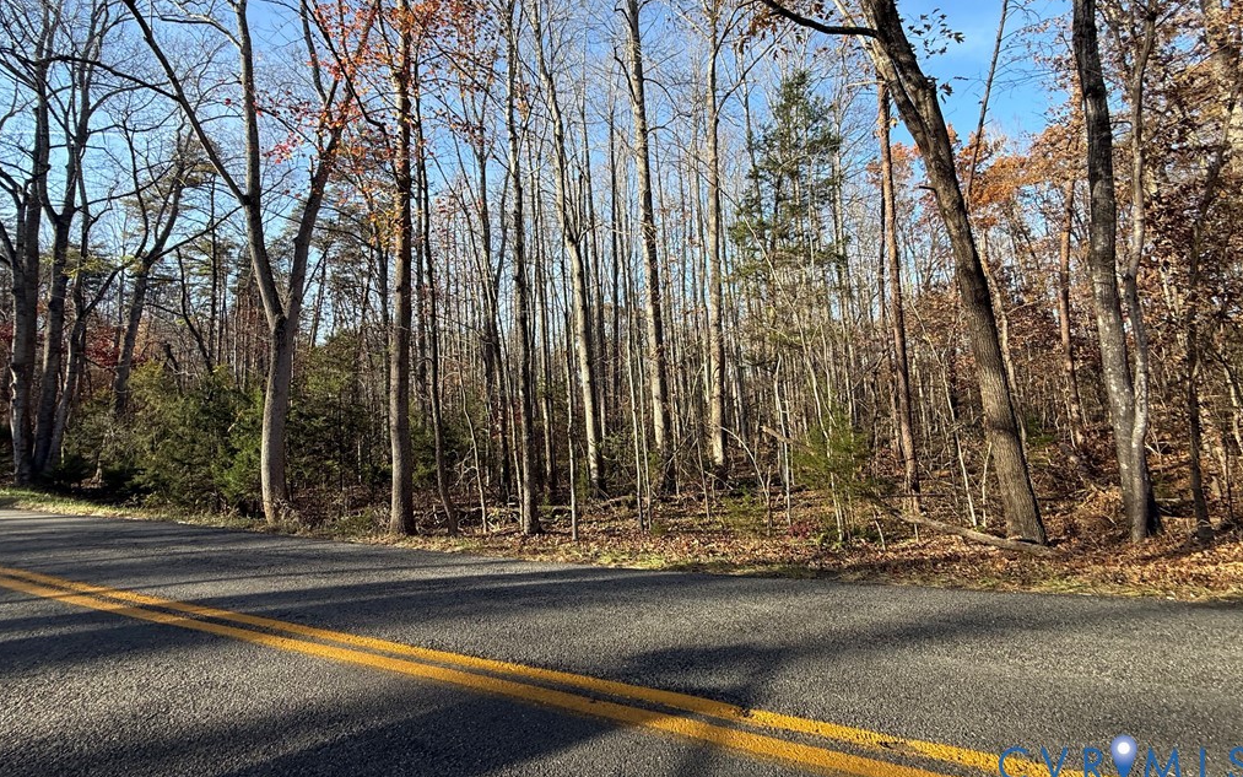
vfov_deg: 74.3
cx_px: 621
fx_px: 508
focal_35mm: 15
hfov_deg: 101.5
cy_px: 327
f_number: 2.2
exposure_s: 1/430
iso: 50
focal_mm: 2.22
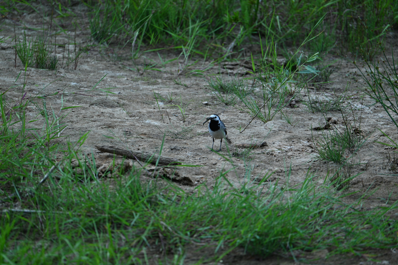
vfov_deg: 2.7
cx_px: 199
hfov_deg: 4.1
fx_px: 5524
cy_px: 132
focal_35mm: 500
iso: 100
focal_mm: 500
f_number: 6.7
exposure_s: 1/125
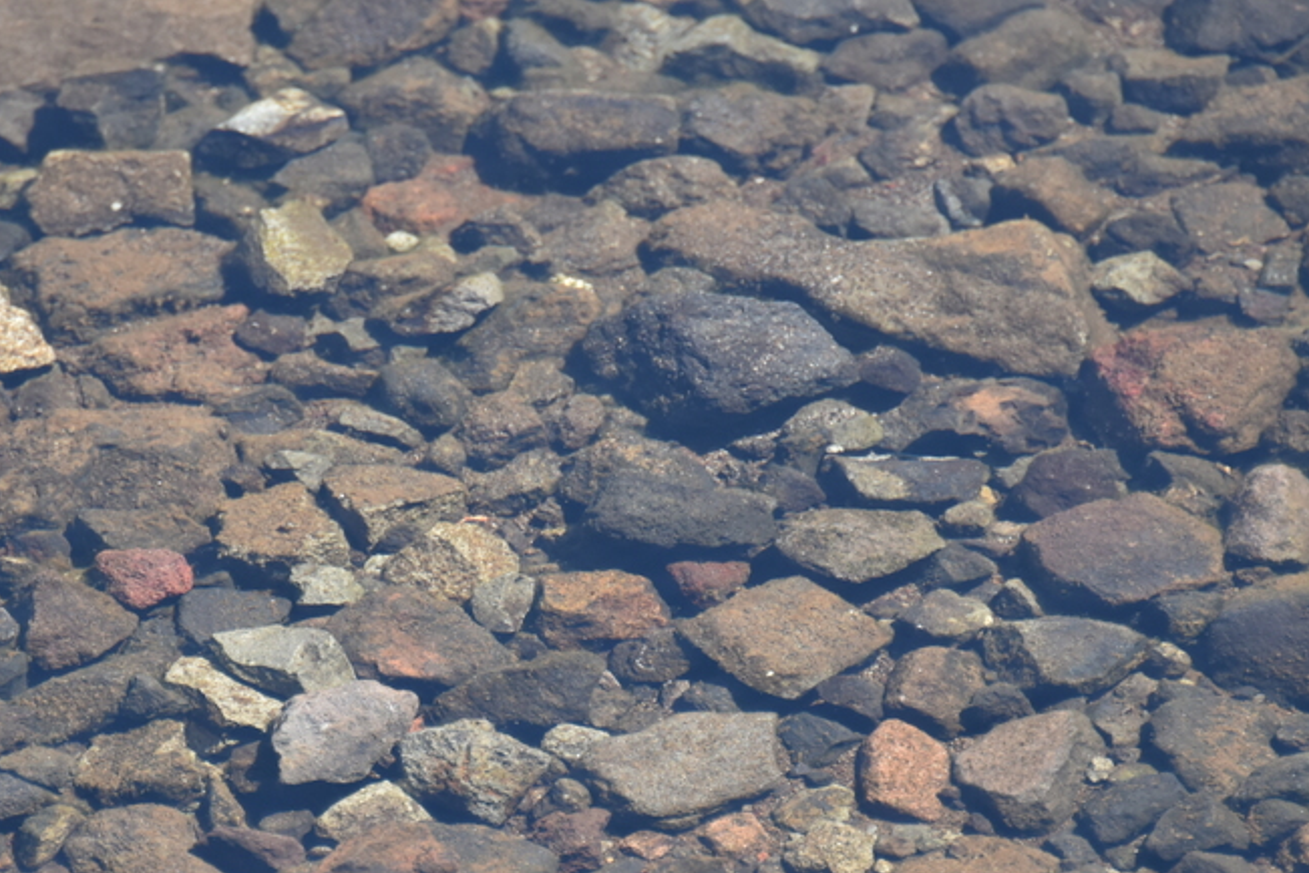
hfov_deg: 3.5
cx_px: 525
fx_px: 21451
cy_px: 662
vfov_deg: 2.3
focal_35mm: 590
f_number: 5.6
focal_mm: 300
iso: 640
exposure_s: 1/640
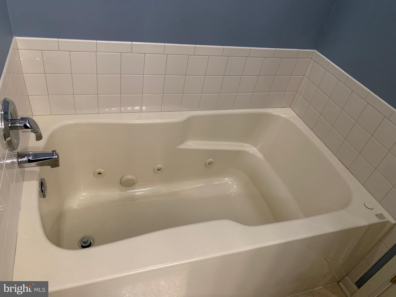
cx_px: 198
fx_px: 297
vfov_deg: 53.1
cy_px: 148
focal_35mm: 26
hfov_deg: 67.3
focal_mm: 4.25
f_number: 1.8
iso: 320
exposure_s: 1/60
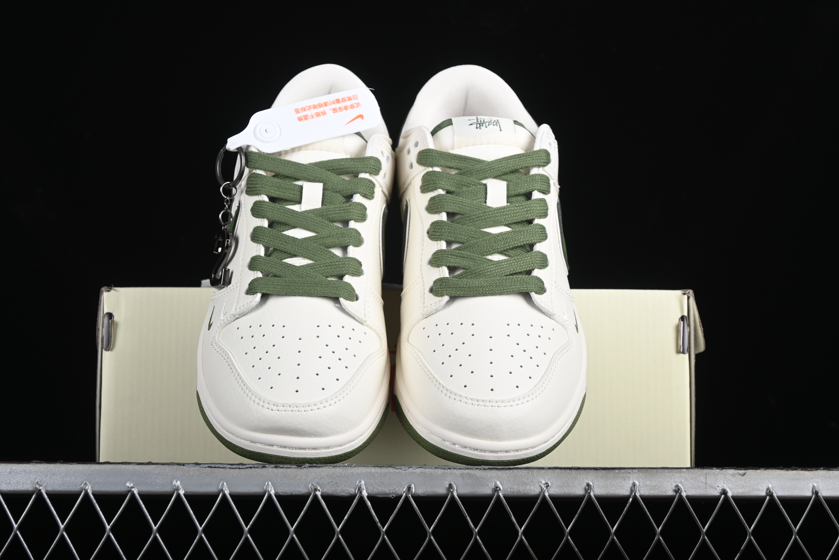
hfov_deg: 27.0
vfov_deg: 18.2
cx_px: 420
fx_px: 1748
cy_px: 280
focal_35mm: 75
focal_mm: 50
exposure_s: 1/200
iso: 160
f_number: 7.1
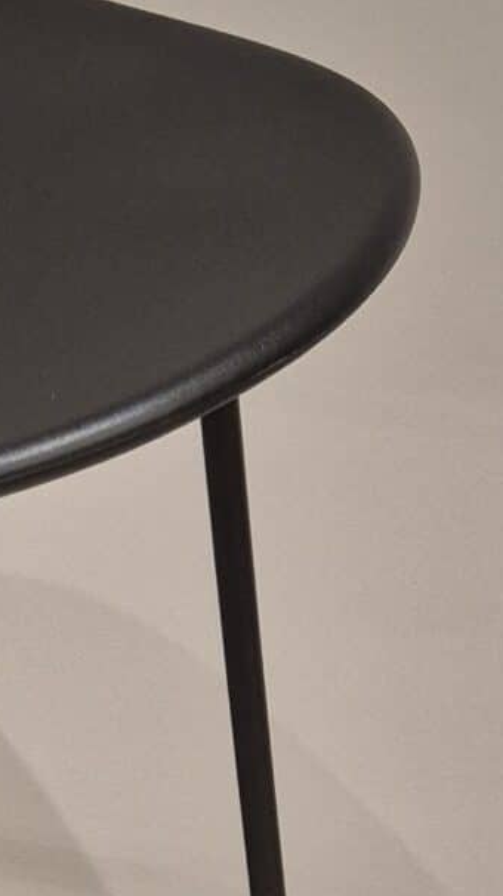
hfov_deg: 11.0
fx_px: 2515
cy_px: 828
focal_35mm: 106
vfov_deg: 19.8
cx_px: -246
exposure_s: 1/100
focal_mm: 5.4
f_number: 1.8
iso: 400
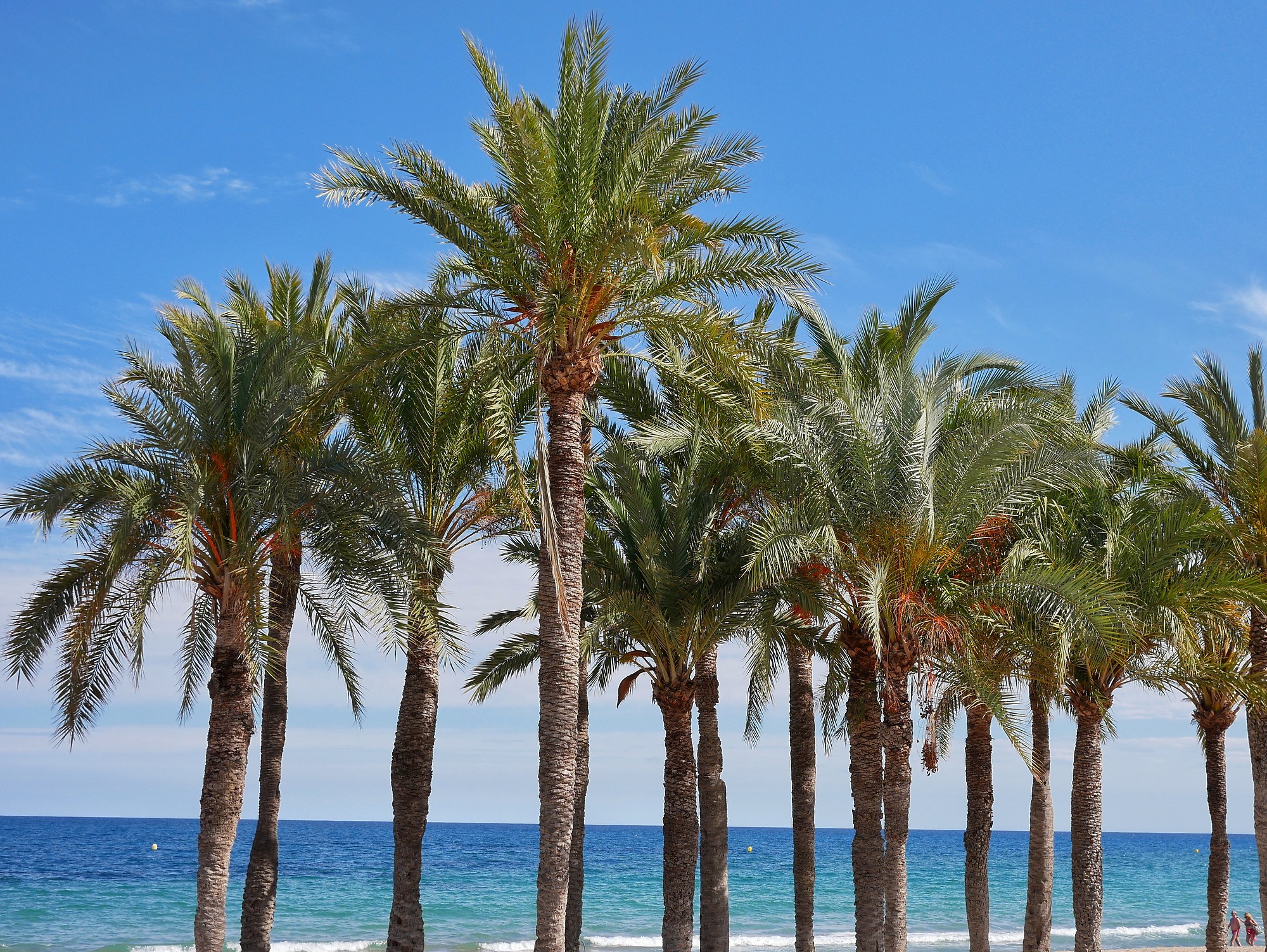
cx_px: 756
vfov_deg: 30.2
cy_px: 544
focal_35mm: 48
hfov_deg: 39.5
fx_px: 1758
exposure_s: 1/800
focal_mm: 20
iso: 200
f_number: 5.6
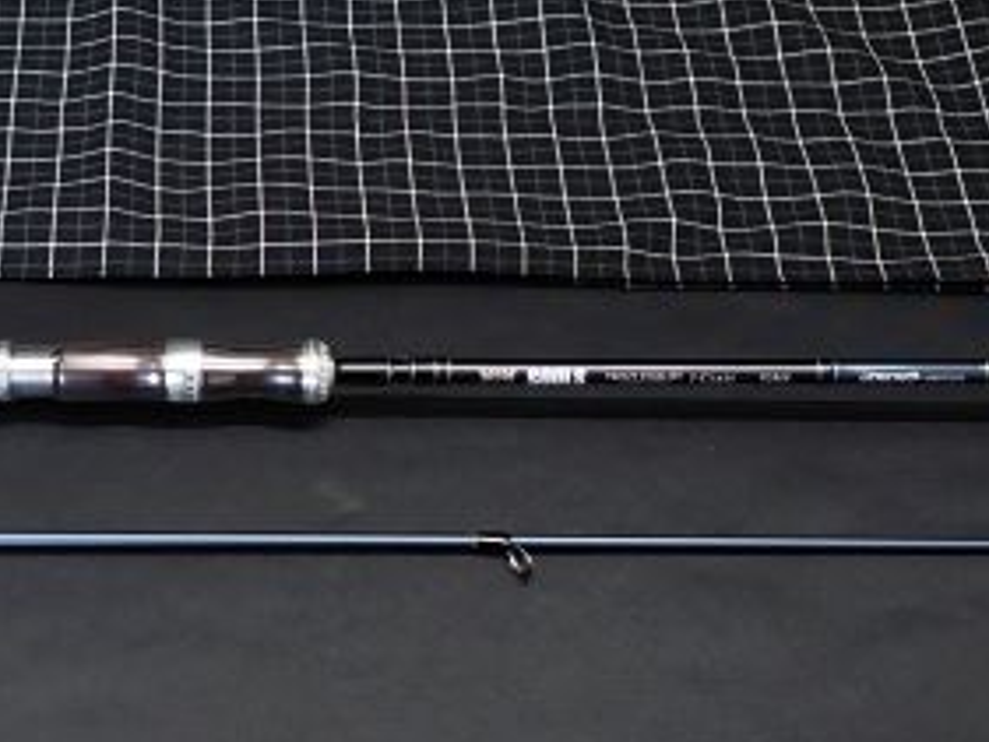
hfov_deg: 29.1
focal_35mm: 65
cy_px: 316
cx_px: 197
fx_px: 1858
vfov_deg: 22.6
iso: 200
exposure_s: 1/60
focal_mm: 4.5
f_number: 2
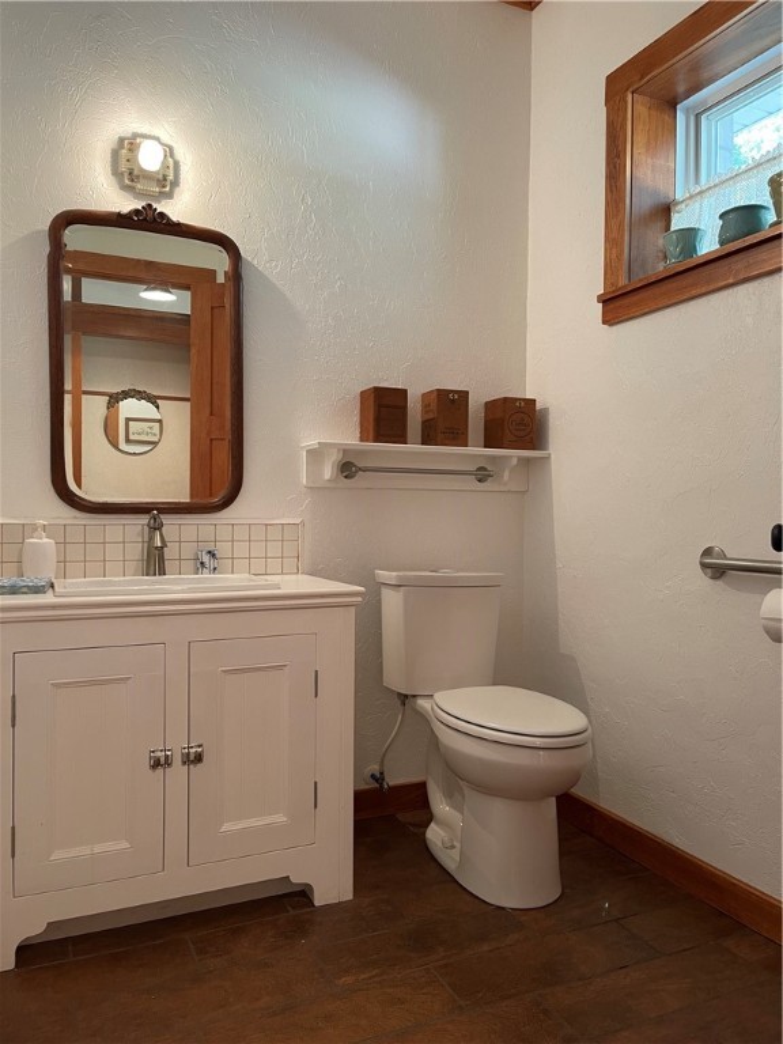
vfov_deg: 67.3
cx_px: 392
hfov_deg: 53.1
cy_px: 522
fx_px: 784
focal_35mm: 26
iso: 200
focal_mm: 5.1
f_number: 1.6
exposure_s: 1/60
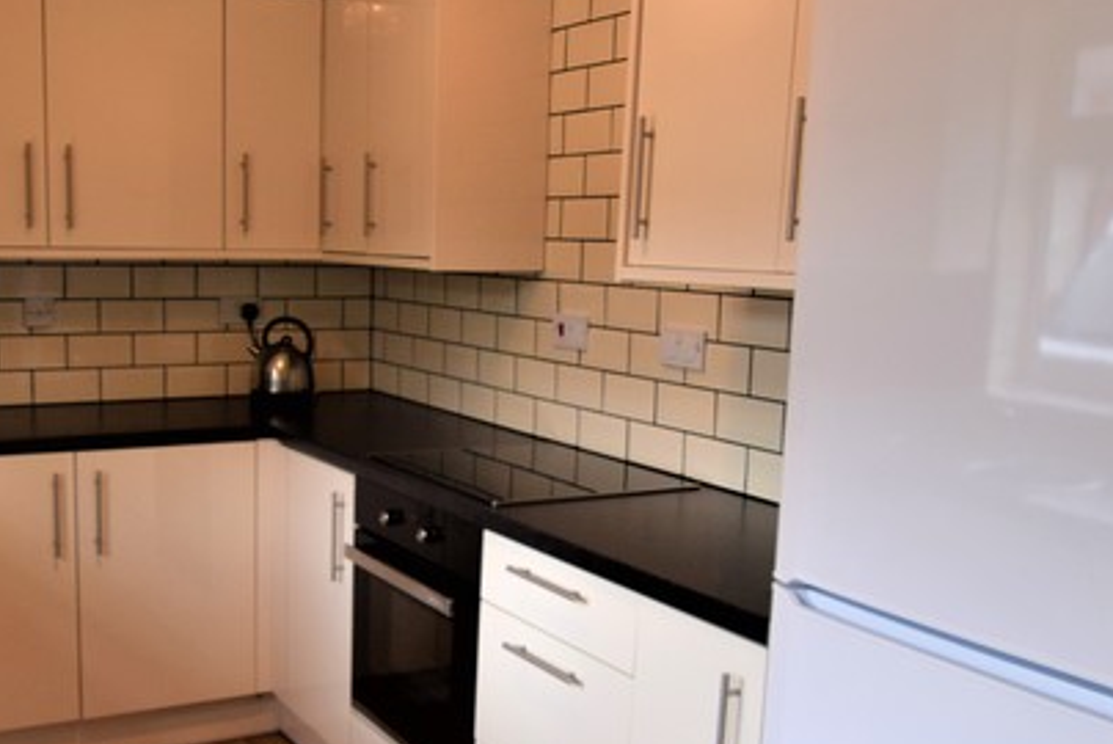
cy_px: 445
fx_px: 1176
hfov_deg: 49.9
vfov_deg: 35.0
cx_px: 388
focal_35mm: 38
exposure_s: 1/80
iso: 400
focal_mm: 10
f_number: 4.5
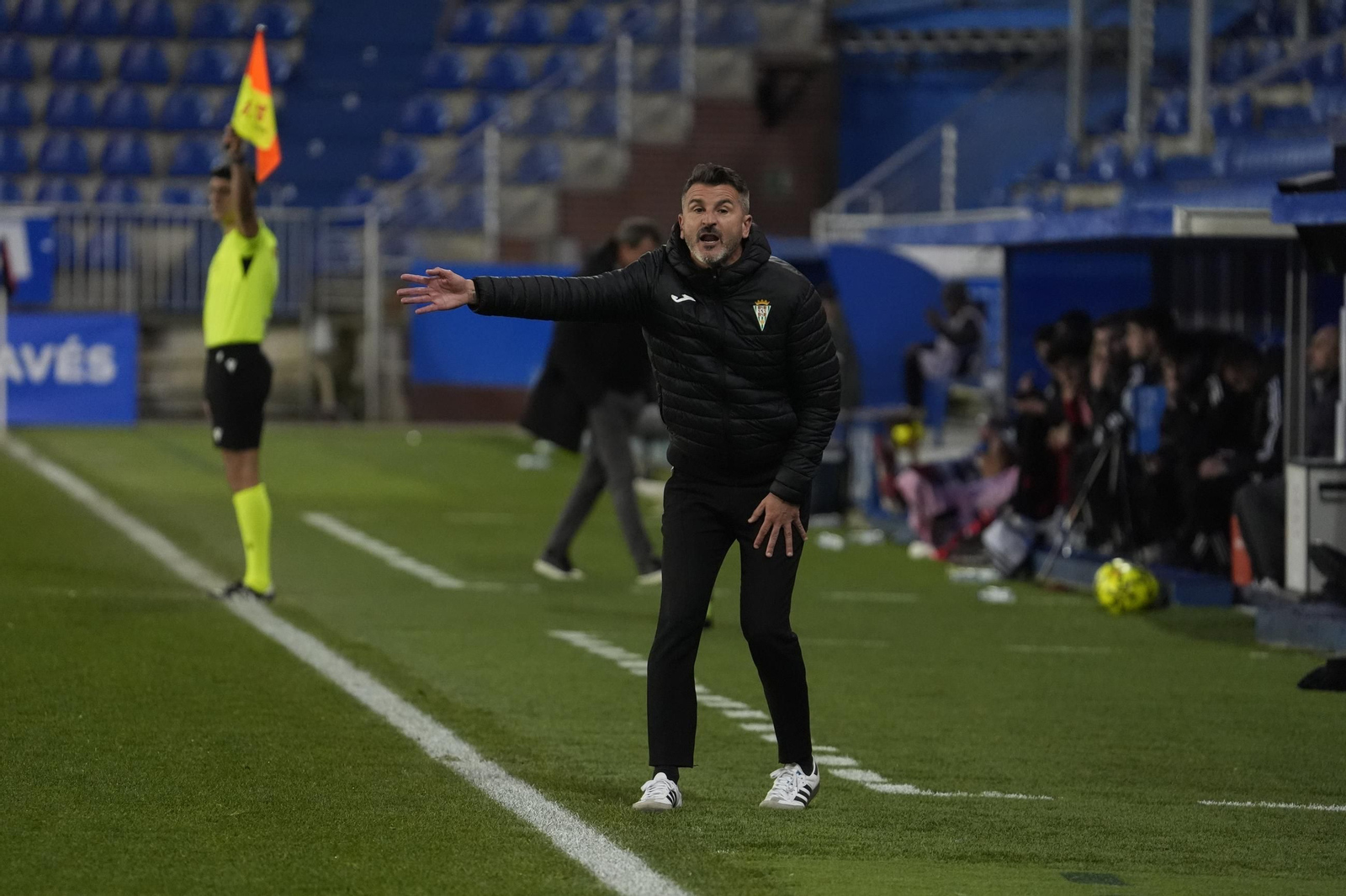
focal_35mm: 368
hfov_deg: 5.6
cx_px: 673
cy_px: 448
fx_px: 13755
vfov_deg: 3.7
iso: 5000
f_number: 6.3
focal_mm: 368
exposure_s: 1/1000
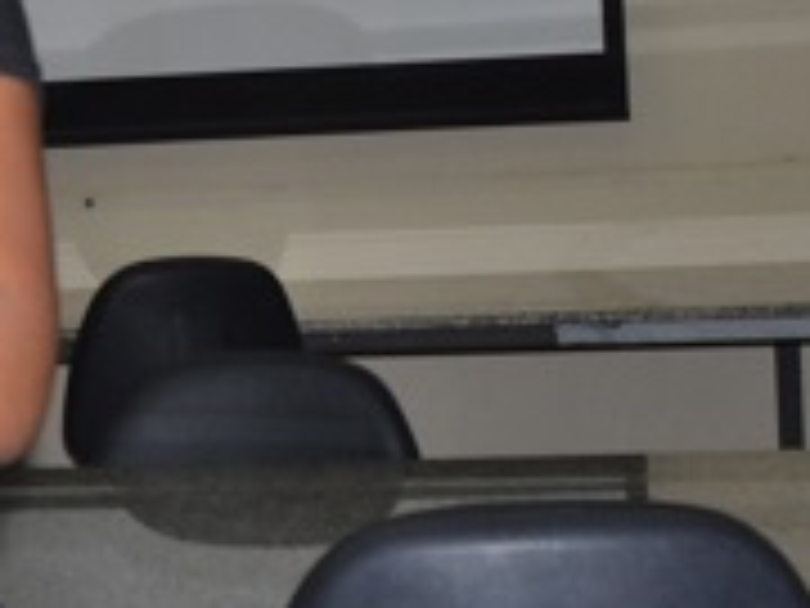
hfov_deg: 15.9
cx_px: -580
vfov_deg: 13.7
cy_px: 171
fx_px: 2527
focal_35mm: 108
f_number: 8
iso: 450
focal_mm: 18
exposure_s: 1/60
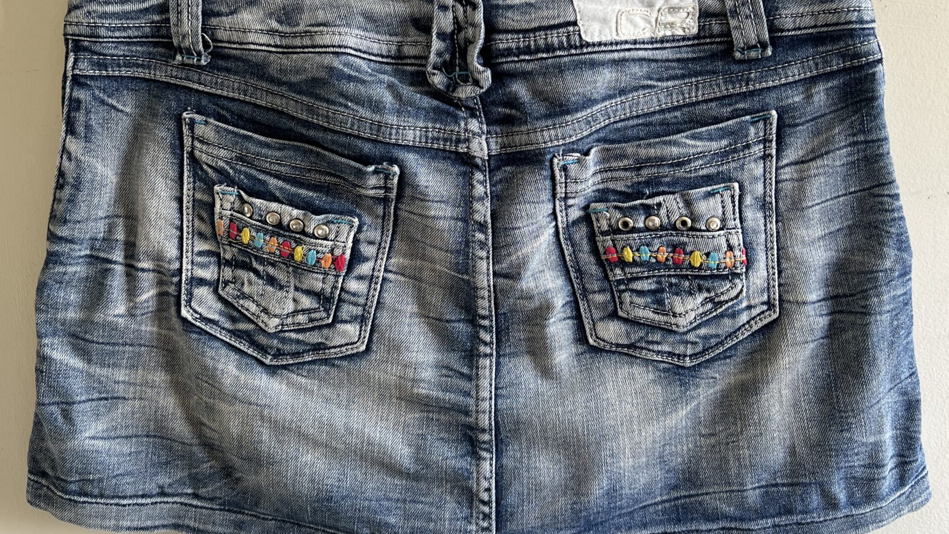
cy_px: 189
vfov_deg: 31.0
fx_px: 956
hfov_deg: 52.8
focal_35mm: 38
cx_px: 475
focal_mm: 5.7
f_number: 1.5
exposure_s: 1/121
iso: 50
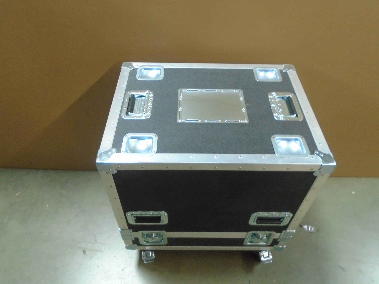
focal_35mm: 26
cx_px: 190
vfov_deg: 53.1
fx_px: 285
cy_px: 142
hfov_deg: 67.3
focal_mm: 4.6
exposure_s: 1/25
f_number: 3.2
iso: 400
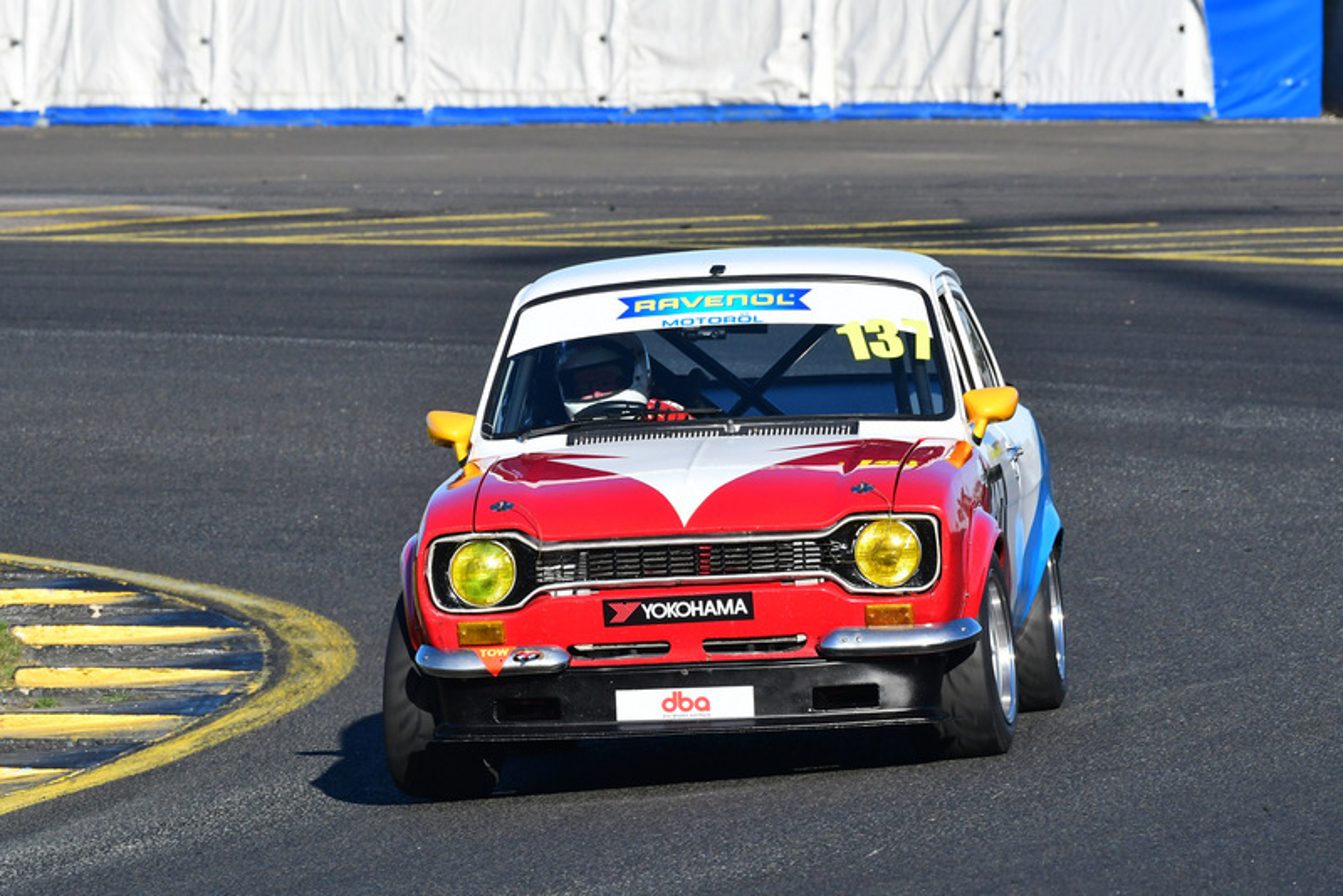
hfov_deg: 4.6
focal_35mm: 450
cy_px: 448
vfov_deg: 3.1
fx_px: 16793
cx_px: 672
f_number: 11
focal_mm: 300
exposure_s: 1/800
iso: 800
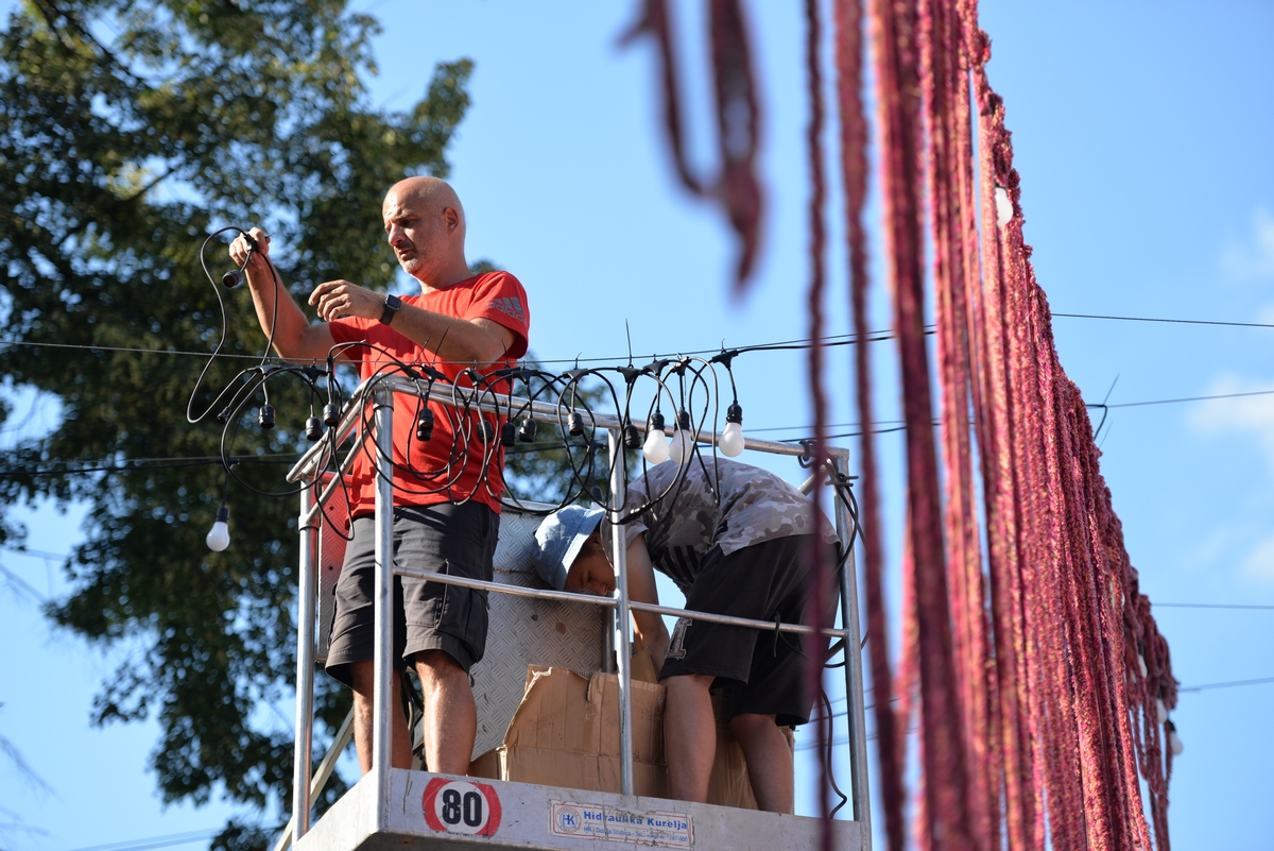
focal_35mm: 120
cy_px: 426
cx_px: 637
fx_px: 4248
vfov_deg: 11.4
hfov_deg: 17.1
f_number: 2.8
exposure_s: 1/1250
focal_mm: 120
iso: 200
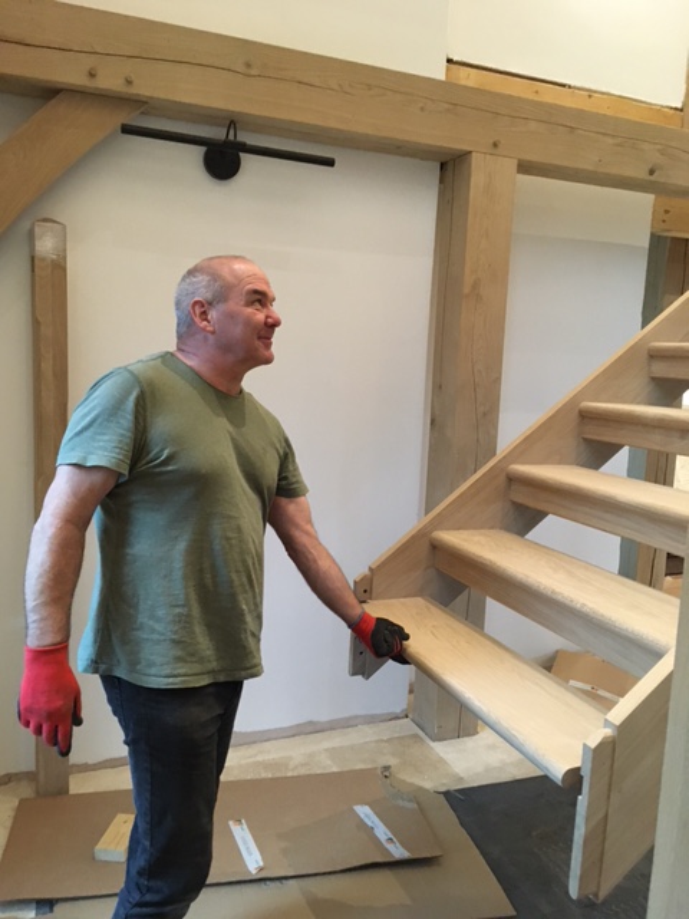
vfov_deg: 61.7
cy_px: 460
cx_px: 344
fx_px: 770
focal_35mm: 29
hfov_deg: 48.2
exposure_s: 1/25
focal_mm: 4.15
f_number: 2.2
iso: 250
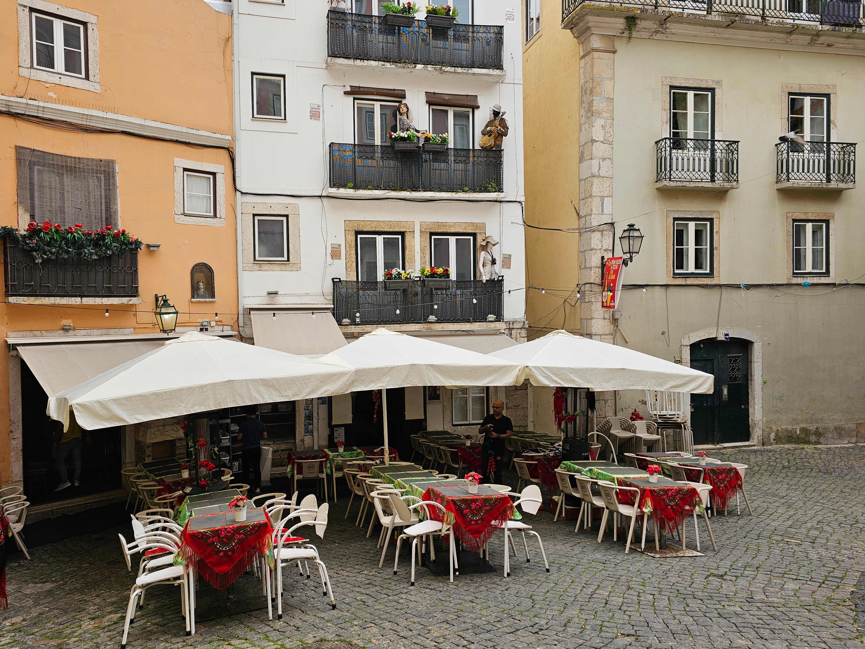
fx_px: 625
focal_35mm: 25
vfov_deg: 54.9
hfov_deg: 69.3
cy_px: 326
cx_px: 407
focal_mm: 6.3
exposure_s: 1/317
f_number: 1.7
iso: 10
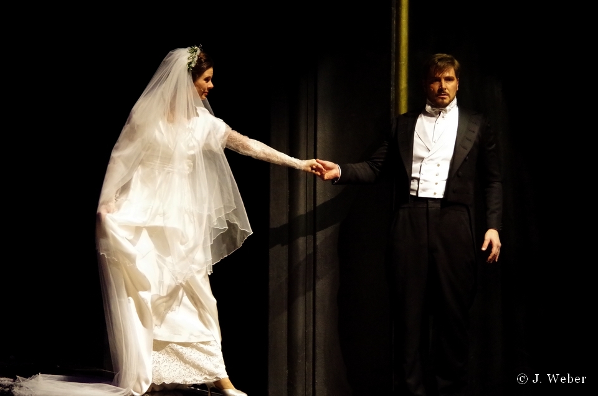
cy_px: 198
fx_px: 2603
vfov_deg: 8.7
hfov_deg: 13.1
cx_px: 299
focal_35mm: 157
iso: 6400
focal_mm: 105
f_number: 4.5
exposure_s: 1/400
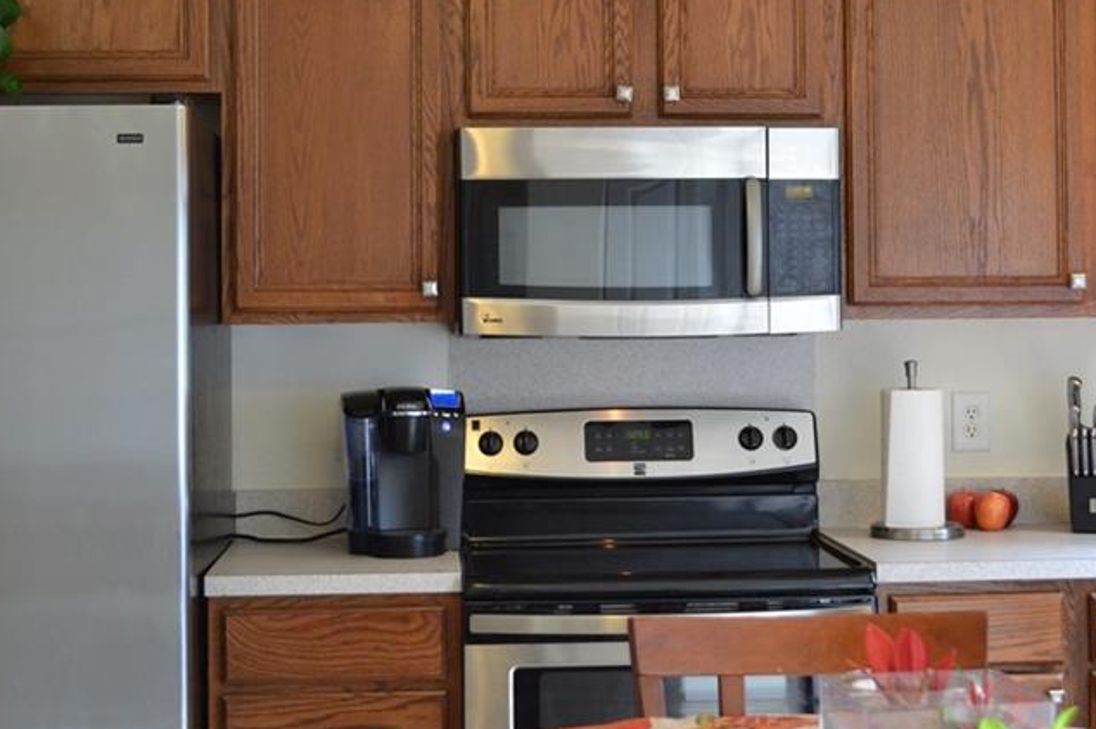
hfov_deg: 31.9
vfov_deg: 21.5
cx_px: 617
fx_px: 1917
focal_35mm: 63
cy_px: 238
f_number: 4.2
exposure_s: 1/60
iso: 720
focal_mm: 26
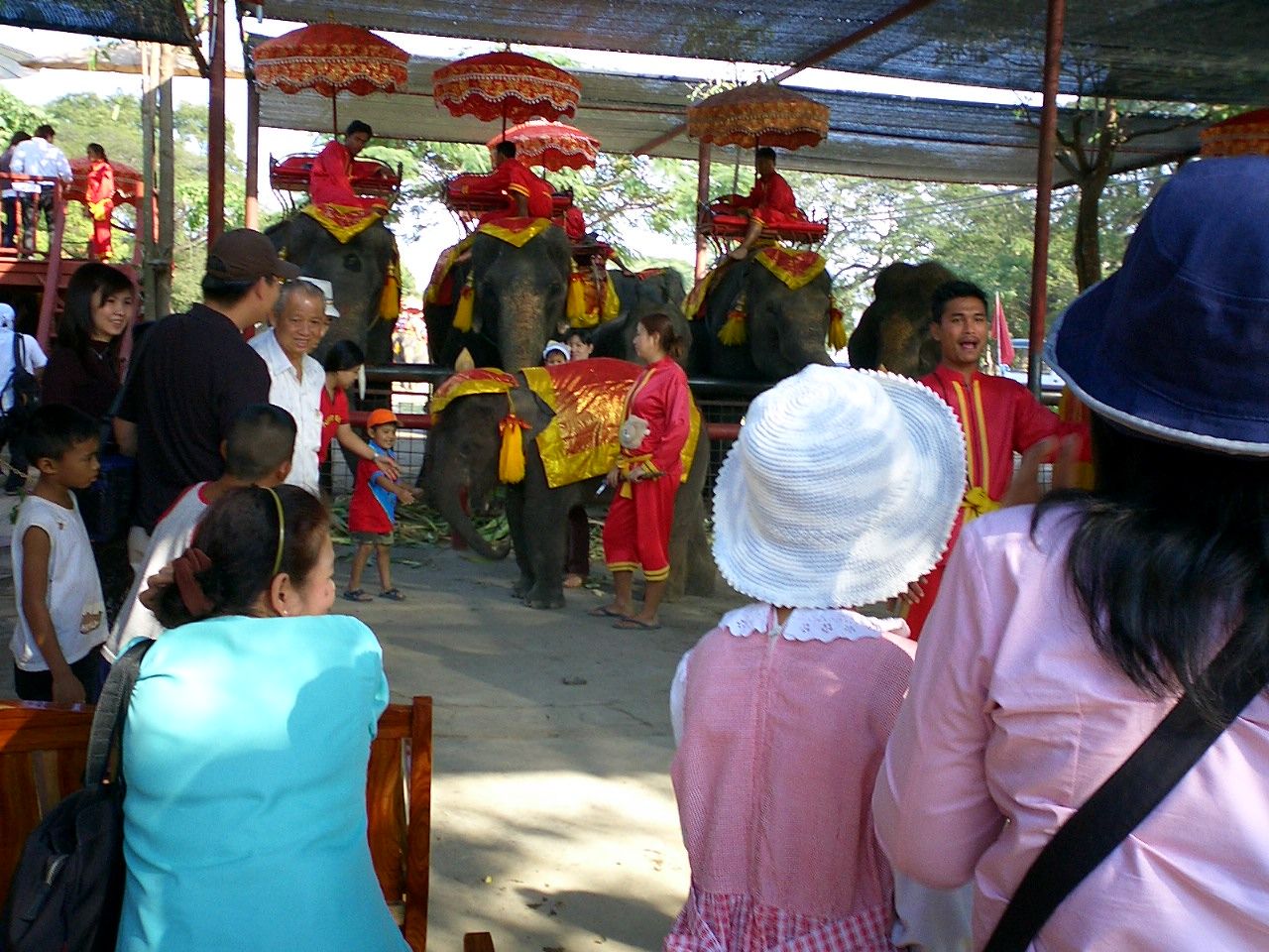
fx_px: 1356
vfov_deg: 38.7
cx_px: 634
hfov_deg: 50.1
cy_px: 476
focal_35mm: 37
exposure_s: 1/125
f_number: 3.5
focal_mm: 5.6
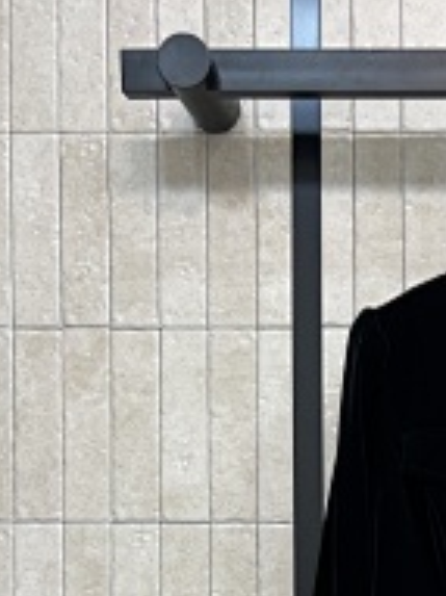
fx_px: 1169
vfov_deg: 25.8
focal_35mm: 68
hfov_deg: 20.2
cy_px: 699
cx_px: 538
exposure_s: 1/100
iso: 50
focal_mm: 5.7
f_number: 1.5
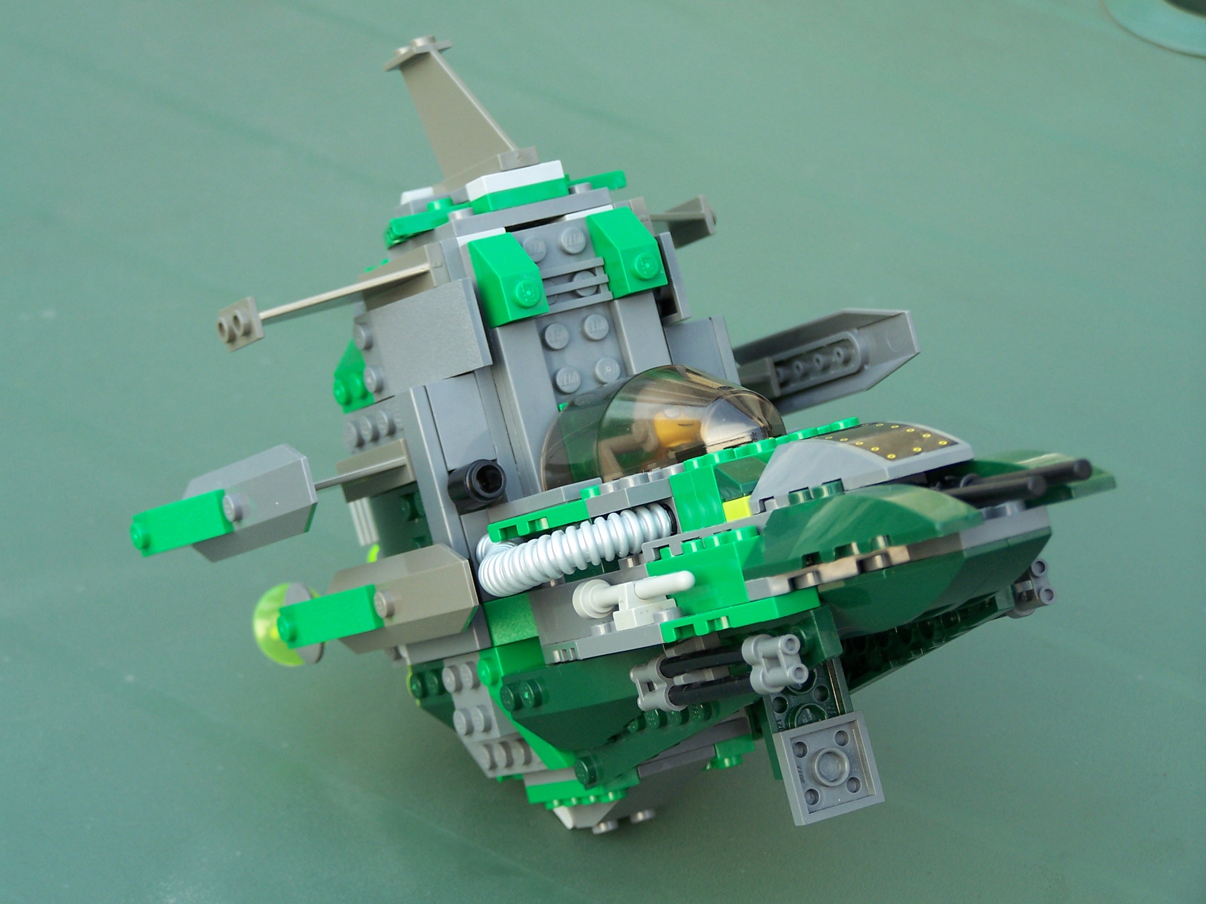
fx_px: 3658
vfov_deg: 14.1
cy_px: 452
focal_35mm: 105
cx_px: 603
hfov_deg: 18.7
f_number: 3.2
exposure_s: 1/90
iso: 80
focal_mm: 17.5
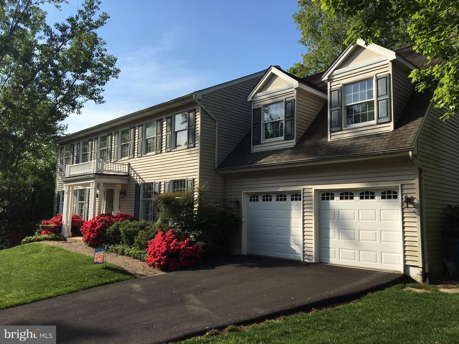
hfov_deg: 61.7
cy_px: 172
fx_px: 385
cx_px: 230
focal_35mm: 29
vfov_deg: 48.2
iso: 25
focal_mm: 4.15
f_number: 2.2
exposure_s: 1/1603
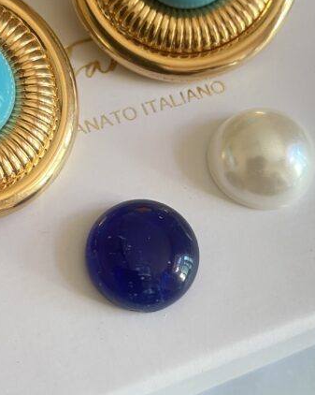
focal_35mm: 54
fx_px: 630
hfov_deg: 27.8
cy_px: 233
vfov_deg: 34.7
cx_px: 96
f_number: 1.8
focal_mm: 4.25
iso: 160
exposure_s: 1/60
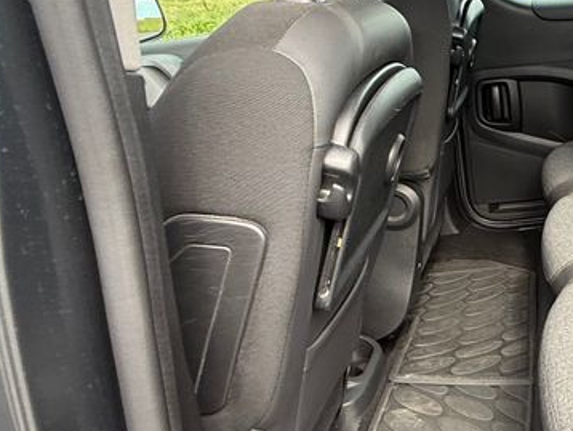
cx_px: 696
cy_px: 197
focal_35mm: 40
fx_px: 663
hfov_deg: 35.9
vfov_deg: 36.0
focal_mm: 2.22
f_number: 2.2
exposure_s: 1/99
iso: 64
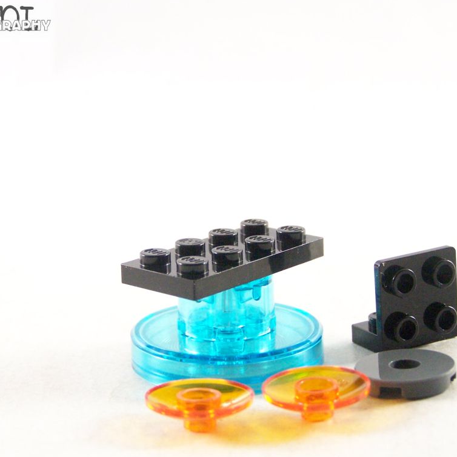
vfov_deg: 19.3
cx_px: 238
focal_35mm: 90
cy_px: 226
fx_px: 1344
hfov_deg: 19.3
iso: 400
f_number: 3.2
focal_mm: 12.4
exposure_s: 1/60
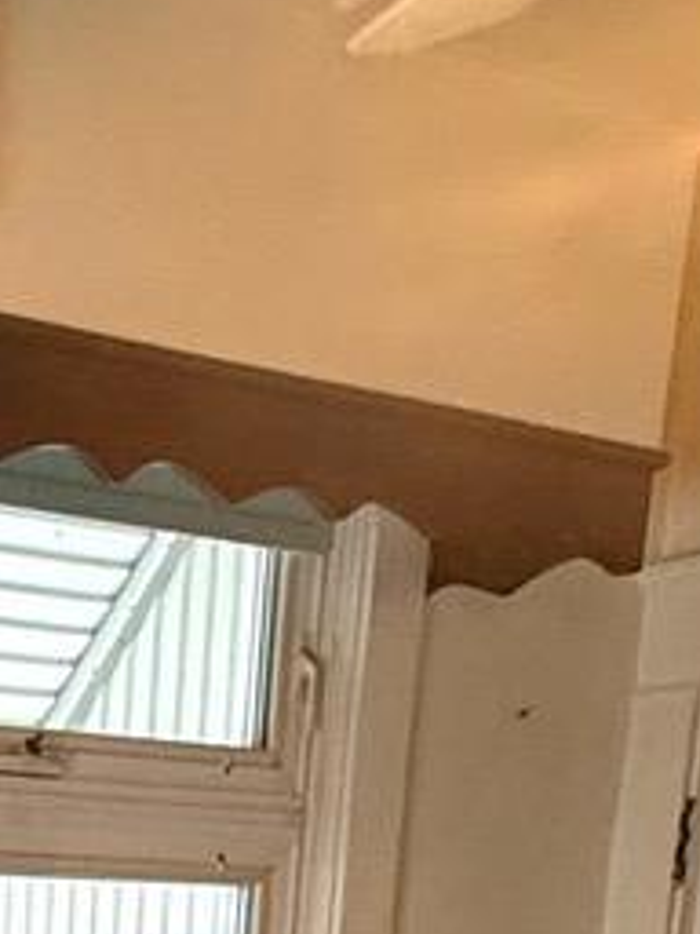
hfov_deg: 16.1
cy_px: 1926
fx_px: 2265
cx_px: -354
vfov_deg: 16.7
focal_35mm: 84
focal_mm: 2.22
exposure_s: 1/60
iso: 320
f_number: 2.2
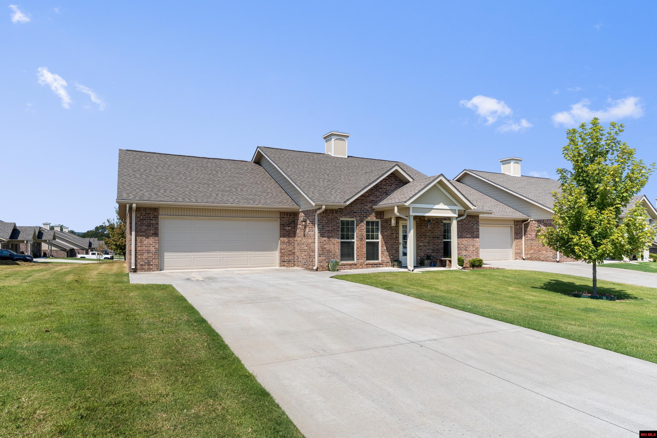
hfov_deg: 79.6
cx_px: 328
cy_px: 219
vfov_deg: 58.1
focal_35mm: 22
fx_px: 394
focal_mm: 14.4
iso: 200
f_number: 9
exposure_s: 1/160
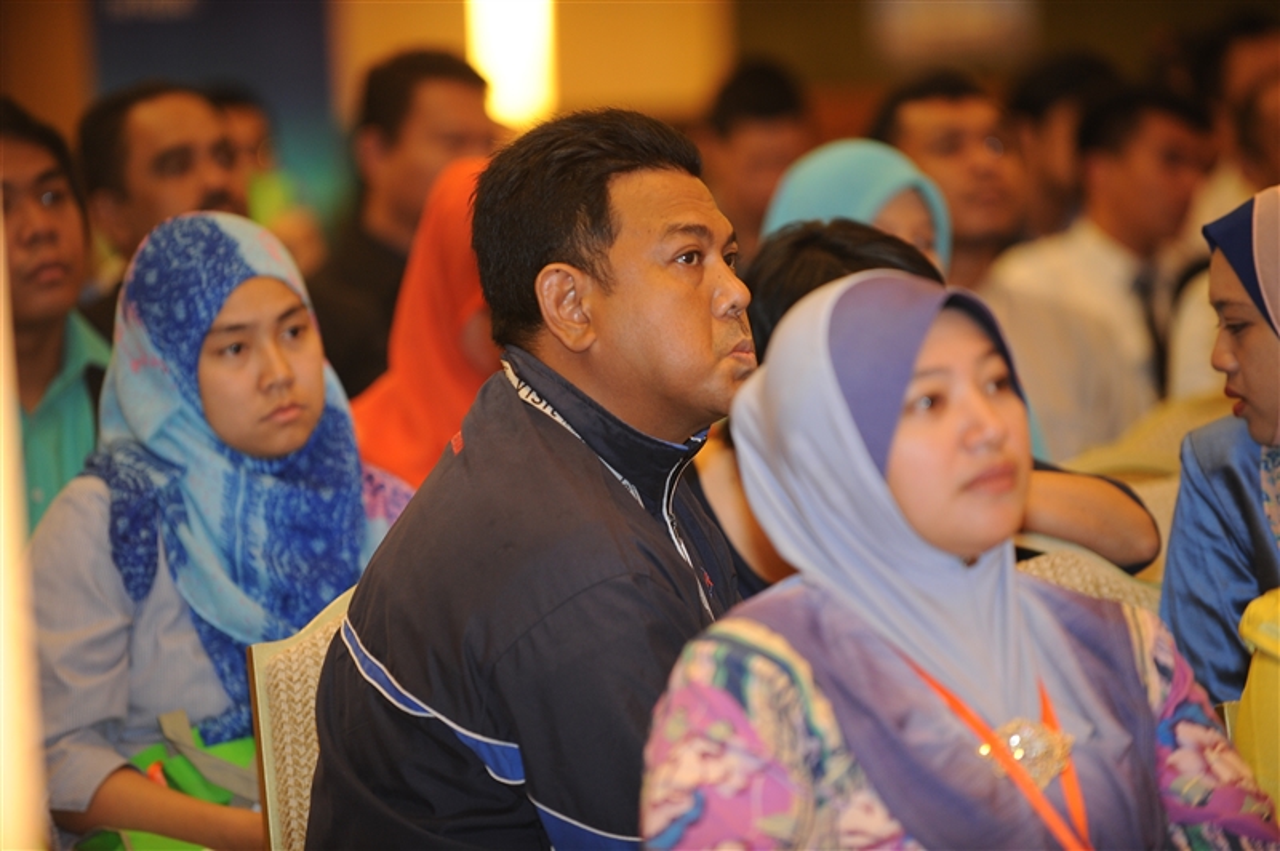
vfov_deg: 7.8
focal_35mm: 175
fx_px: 6217
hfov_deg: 11.8
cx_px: 640
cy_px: 426
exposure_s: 1/60
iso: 1000
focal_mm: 175
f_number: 2.8
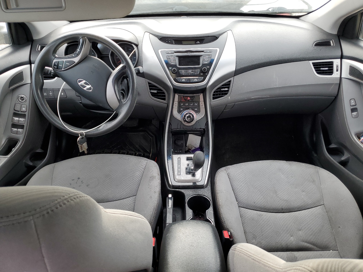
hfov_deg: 67.3
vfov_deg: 53.1
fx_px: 273
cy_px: 136
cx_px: 182
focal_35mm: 26
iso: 50
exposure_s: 1/120
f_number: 1.5
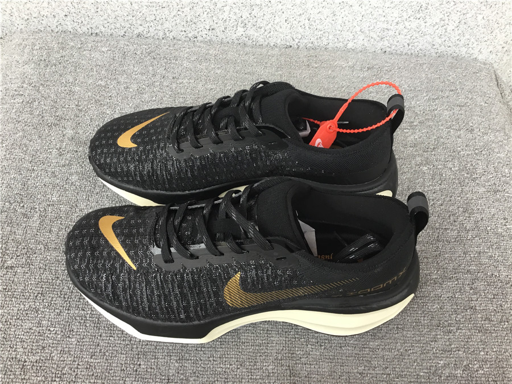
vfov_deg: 45.4
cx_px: 256
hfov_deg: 58.4
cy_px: 192
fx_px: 459
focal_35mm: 31
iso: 25
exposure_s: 1/33
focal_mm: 3.3
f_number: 2.4
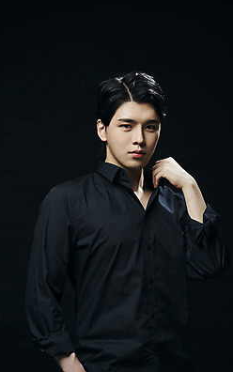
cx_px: 122
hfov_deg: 9.4
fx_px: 1410
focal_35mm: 139
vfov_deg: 15.0
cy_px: 185
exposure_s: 1/125
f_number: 4
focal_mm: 135
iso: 64
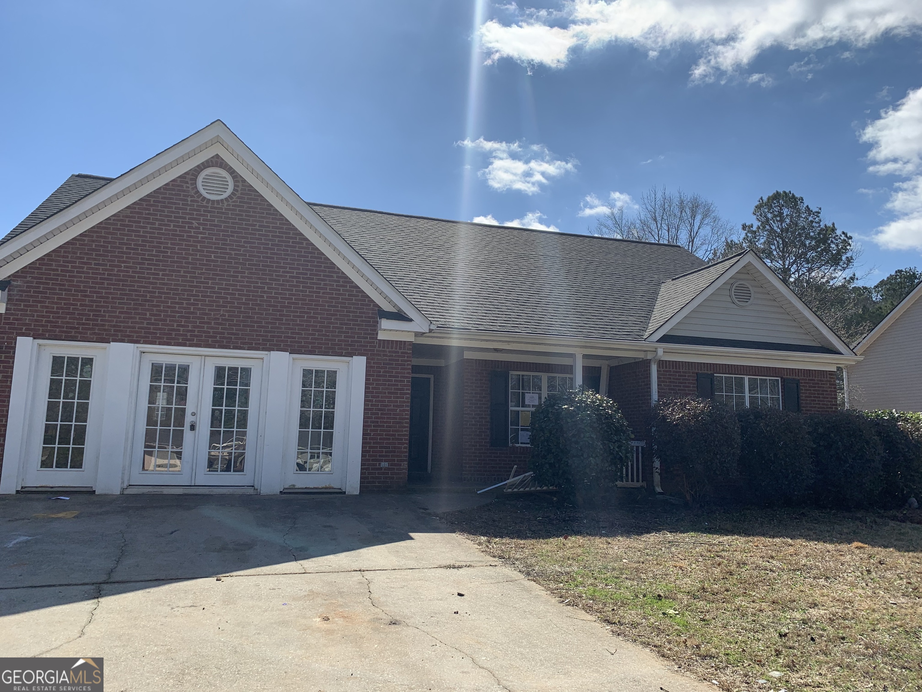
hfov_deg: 67.3
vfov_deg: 53.1
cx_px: 461
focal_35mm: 26
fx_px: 693
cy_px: 346
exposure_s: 1/2994
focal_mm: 4.25
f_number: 1.8
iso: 25
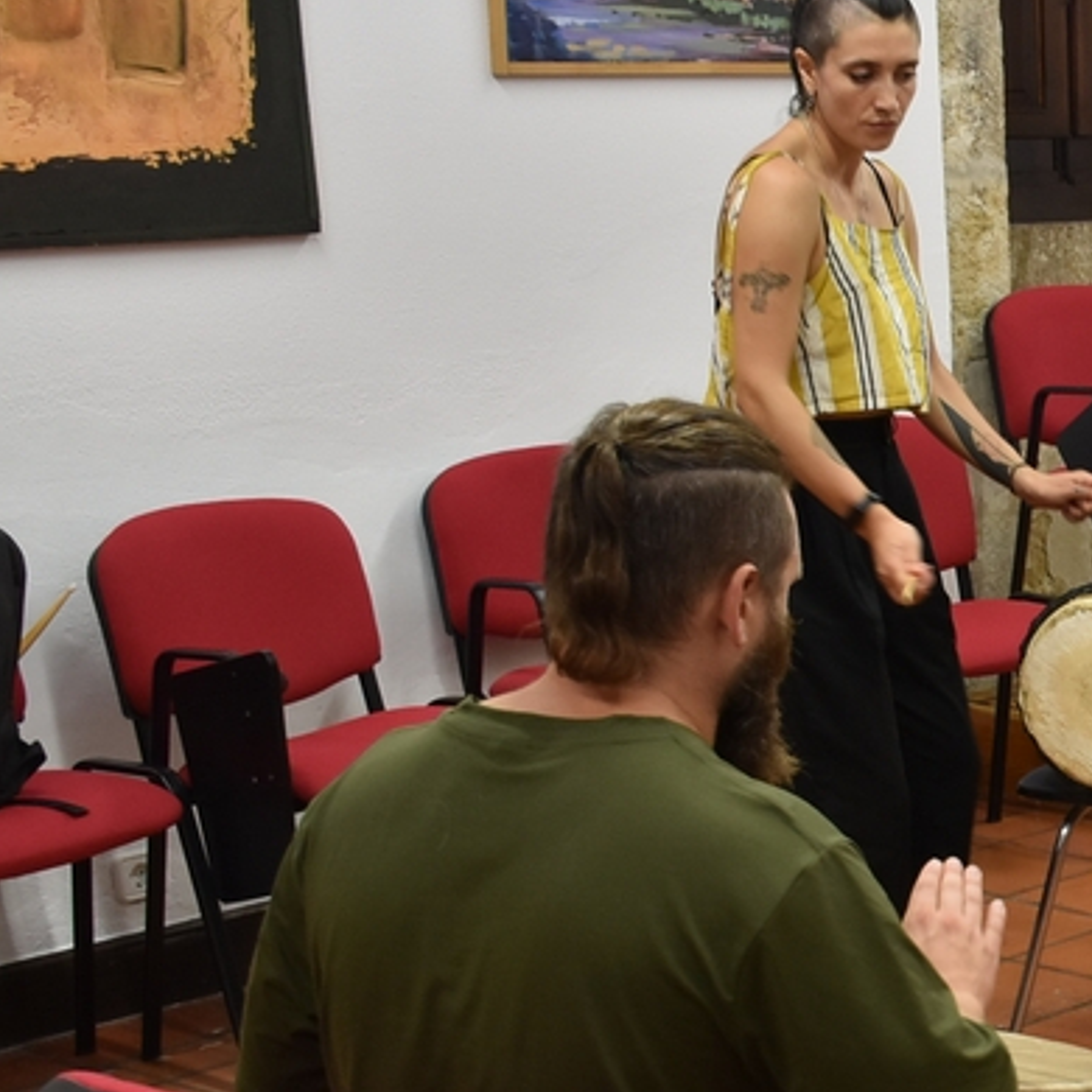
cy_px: 781
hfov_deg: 17.4
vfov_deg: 19.1
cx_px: 1616
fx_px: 3223
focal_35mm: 90
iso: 450
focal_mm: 23
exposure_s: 1/60
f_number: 4
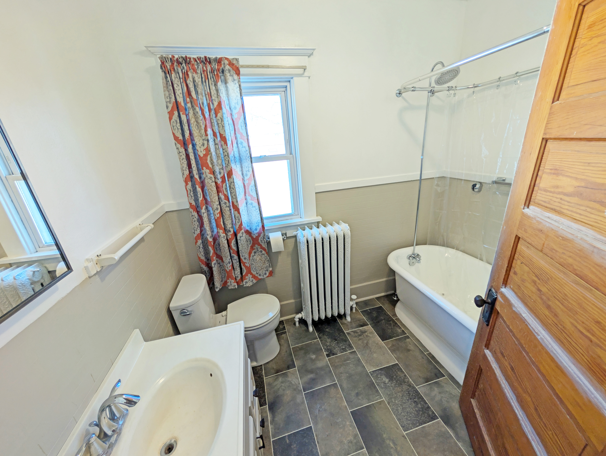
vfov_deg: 94.6
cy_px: 228
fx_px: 210
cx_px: 303
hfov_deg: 110.5
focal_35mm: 12
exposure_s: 1/121
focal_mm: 2.02
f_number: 1.7
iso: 64
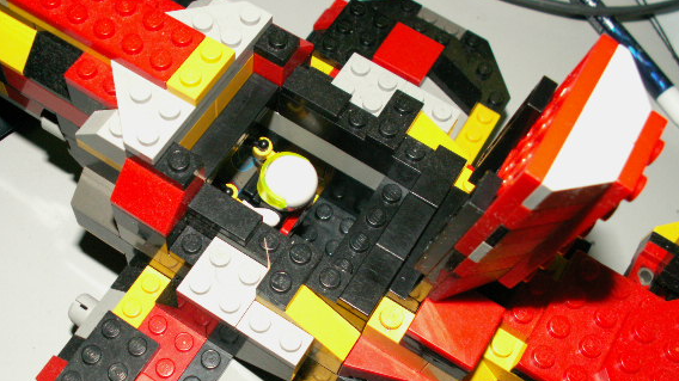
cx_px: 314
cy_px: 177
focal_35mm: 43
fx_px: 774
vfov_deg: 27.7
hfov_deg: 47.3
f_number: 3.2
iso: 160
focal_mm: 5.86
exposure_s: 1/40
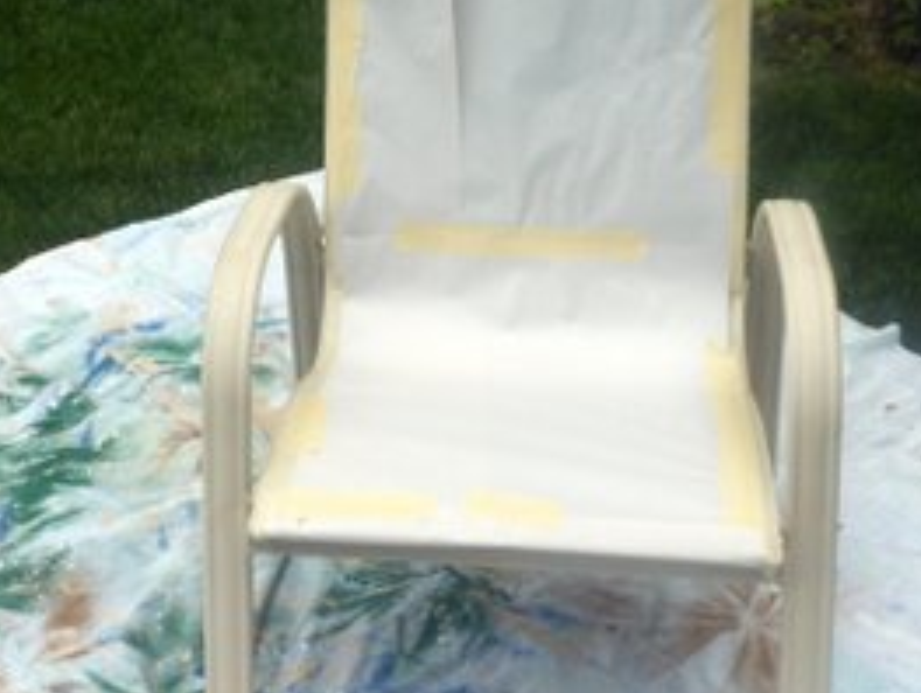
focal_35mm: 69
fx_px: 1838
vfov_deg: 21.0
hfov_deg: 28.1
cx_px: 448
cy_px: 89
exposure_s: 1/400
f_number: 4
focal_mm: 5.9
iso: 80
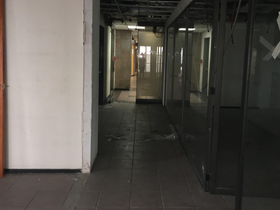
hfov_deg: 51.3
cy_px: 87
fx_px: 291
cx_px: 154
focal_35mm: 36
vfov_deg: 39.5
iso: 100
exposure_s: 1/16
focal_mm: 4.15
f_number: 2.2
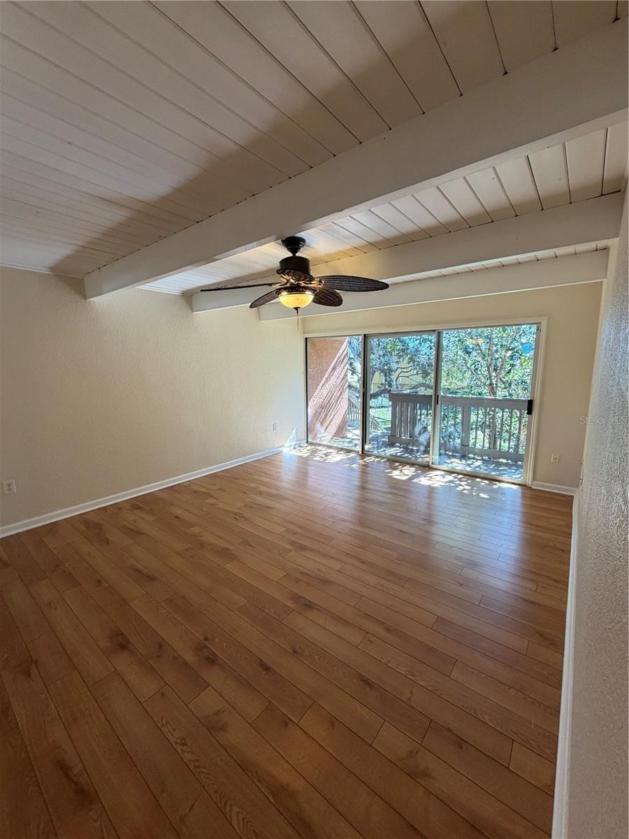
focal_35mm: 14
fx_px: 339
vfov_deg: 102.1
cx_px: 314
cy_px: 420
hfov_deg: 85.7
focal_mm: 2.22
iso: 200
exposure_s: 1/120
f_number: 2.2
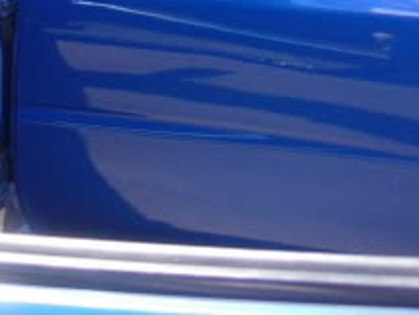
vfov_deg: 12.3
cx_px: -203
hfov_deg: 15.8
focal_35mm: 115
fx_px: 1394
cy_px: -157
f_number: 2.8
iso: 64
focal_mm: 7.8
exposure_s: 1/279
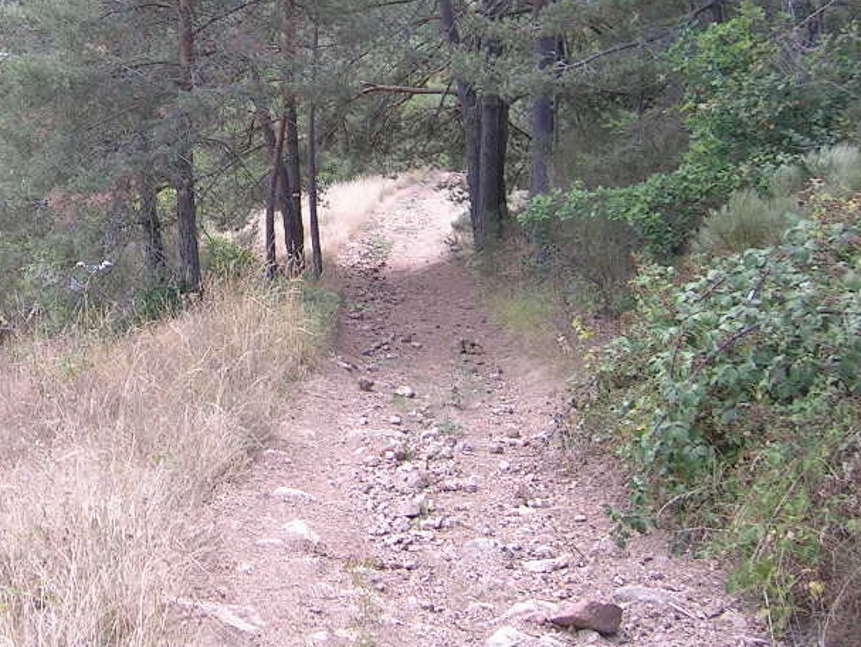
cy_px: 108
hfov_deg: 31.8
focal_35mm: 59
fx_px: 1468
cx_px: 167
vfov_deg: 24.4
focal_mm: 5.4
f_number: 2.8
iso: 50
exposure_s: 1/80.6
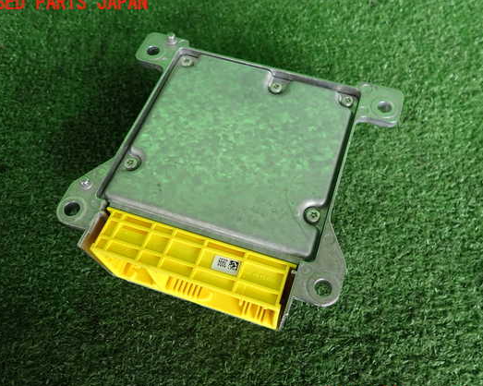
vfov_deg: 51.5
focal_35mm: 28
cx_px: 257
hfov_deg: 62.2
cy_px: 199
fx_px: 400
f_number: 2
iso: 100
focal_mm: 4.5
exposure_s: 1/80
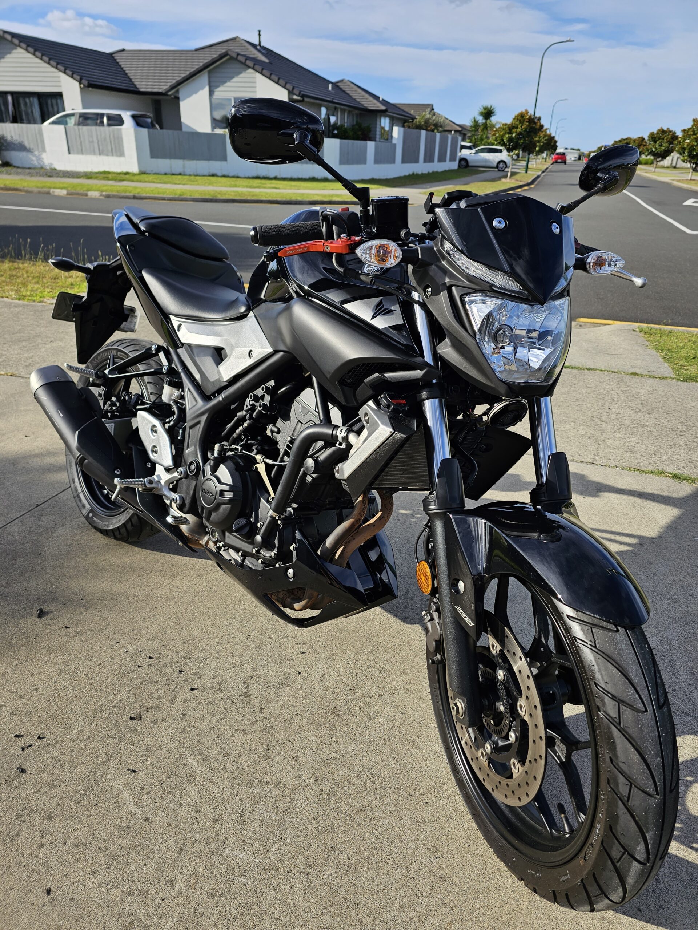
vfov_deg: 73.9
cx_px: 349
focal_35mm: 23
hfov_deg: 58.9
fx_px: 618
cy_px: 465
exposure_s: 1/554
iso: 10
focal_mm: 6.3
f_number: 1.7
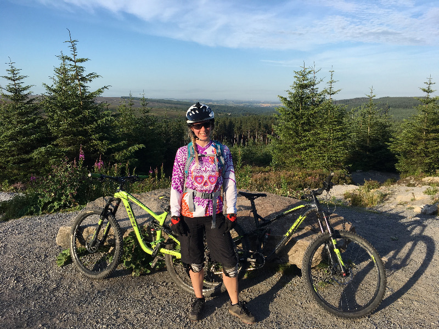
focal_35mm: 29
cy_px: 164
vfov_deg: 48.2
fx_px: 368
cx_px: 220
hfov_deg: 61.7
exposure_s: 1/1099
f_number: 2.2
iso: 25
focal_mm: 4.15
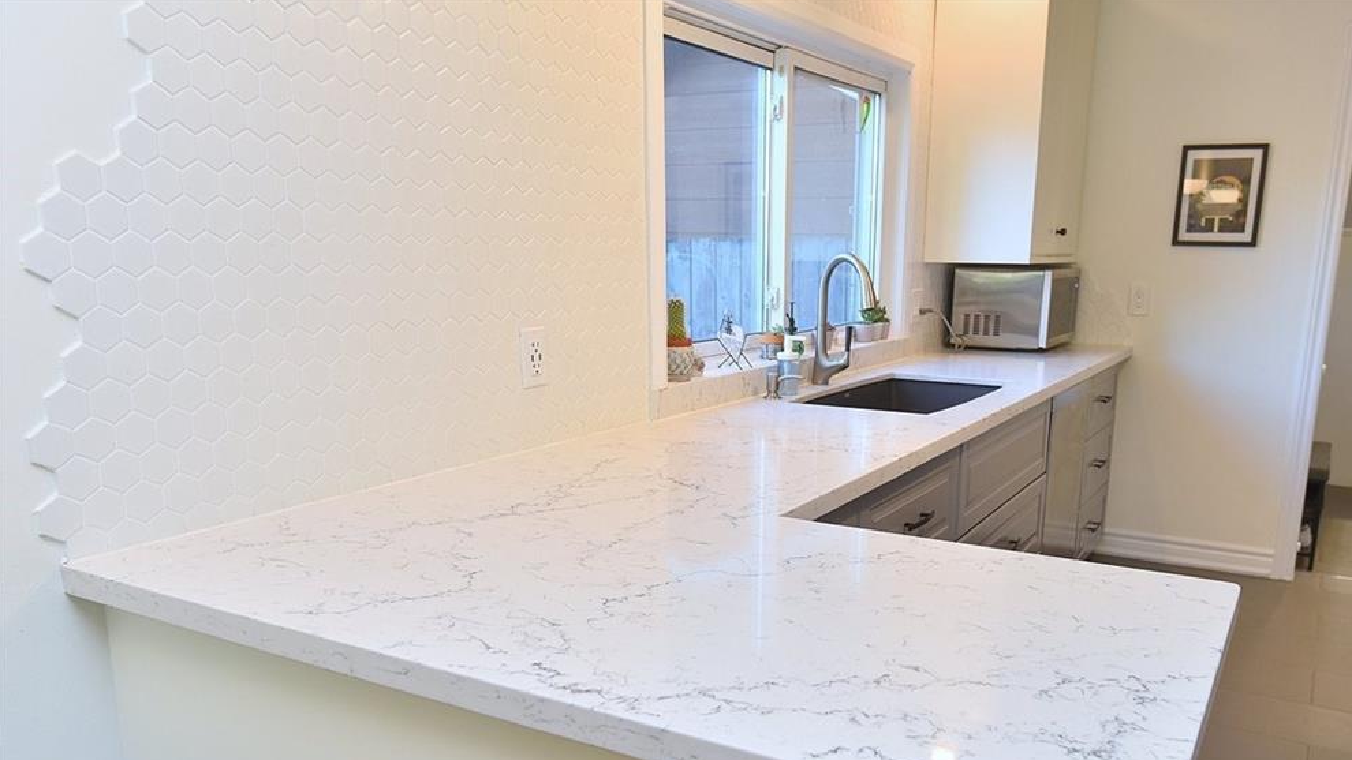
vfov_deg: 44.1
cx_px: 696
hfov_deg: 71.9
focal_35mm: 26
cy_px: 459
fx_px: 932
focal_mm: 24
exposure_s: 1/60
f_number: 6.3
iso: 500
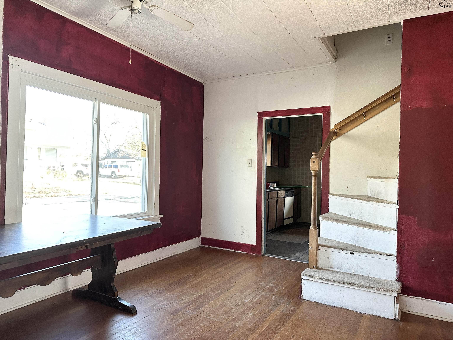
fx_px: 314
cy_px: 170
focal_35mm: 24
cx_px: 226
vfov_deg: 56.8
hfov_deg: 71.6
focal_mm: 6.86
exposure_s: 1/99
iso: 250
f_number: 1.78
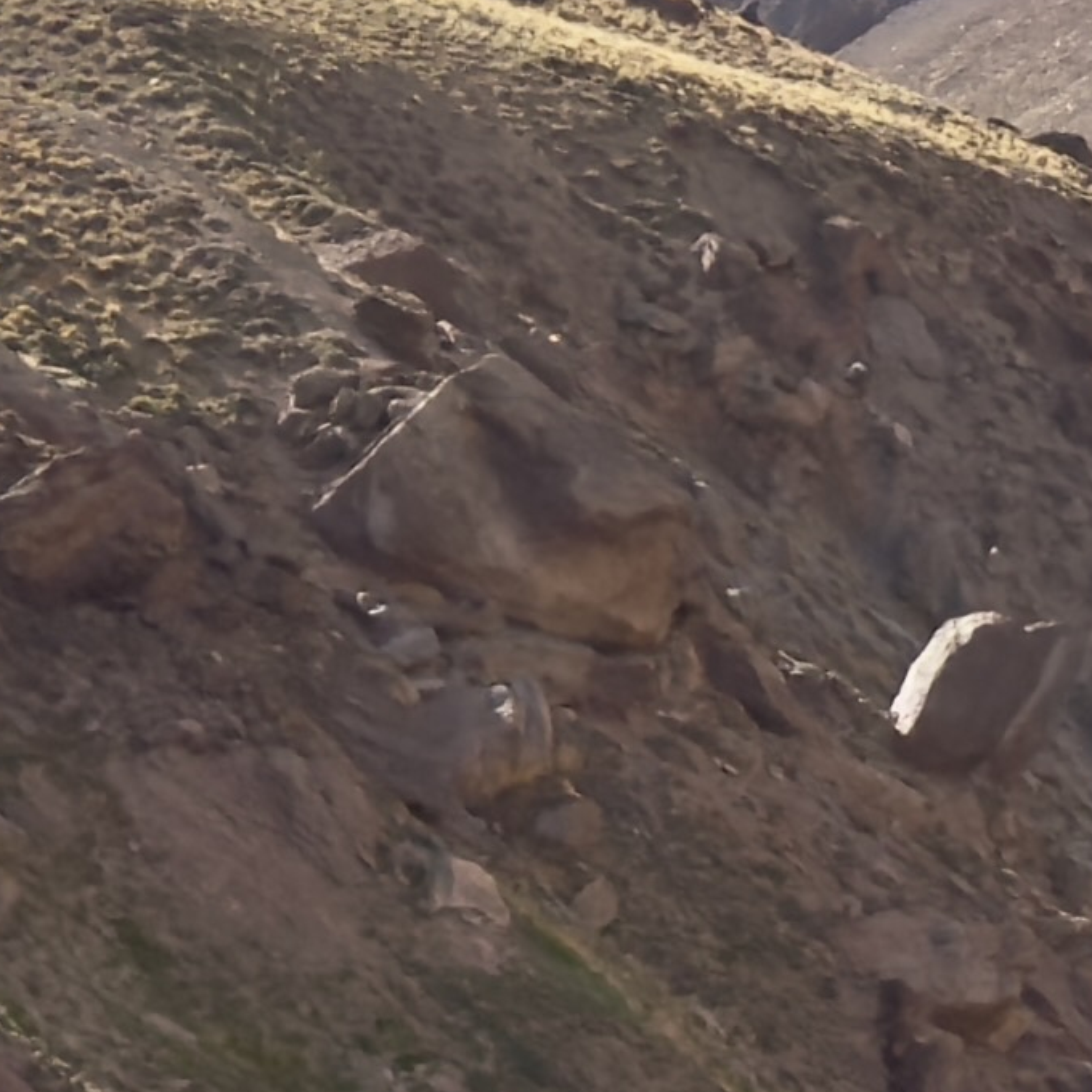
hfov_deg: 6.2
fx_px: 9279
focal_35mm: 260
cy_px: 1010
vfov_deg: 6.7
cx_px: 3151
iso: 100
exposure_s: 1/6849
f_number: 1.78
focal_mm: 6.76
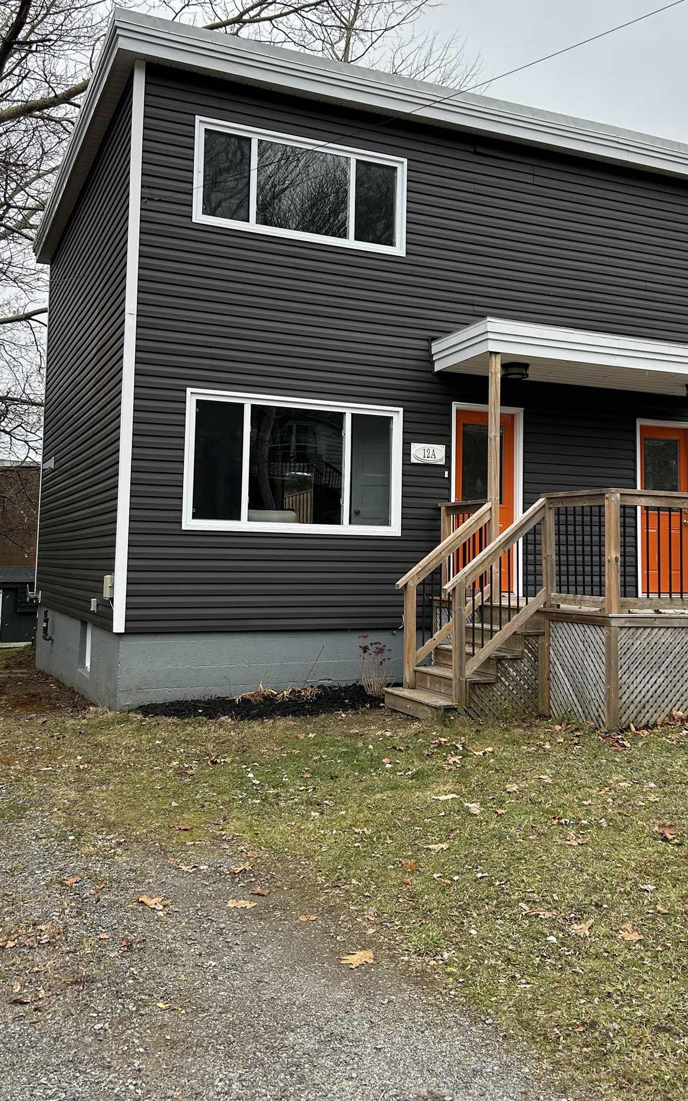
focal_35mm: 34
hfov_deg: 37.1
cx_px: 410
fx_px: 1020
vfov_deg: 56.5
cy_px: 468
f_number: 1.5
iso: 50
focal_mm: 5.7
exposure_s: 1/611
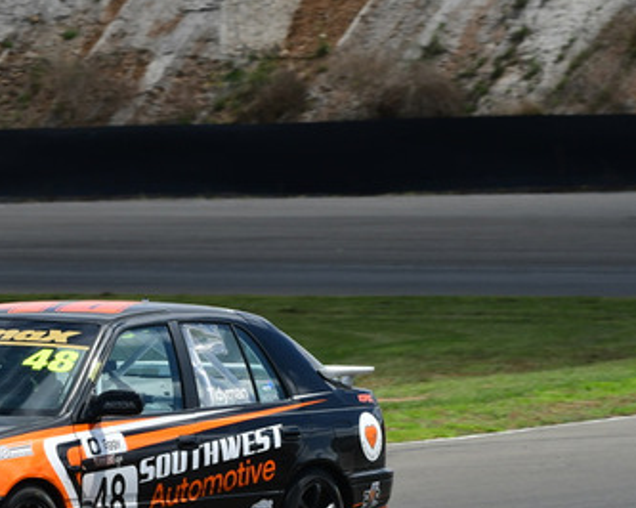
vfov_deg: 2.3
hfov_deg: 2.9
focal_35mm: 677
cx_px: -99
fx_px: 12736
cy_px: 338
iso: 250
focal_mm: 200
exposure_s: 1/640
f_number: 10
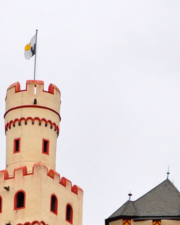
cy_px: 341
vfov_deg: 2.8
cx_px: -99
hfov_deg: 2.3
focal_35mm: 680
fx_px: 4531
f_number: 3.5
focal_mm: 98
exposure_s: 1/640
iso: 400
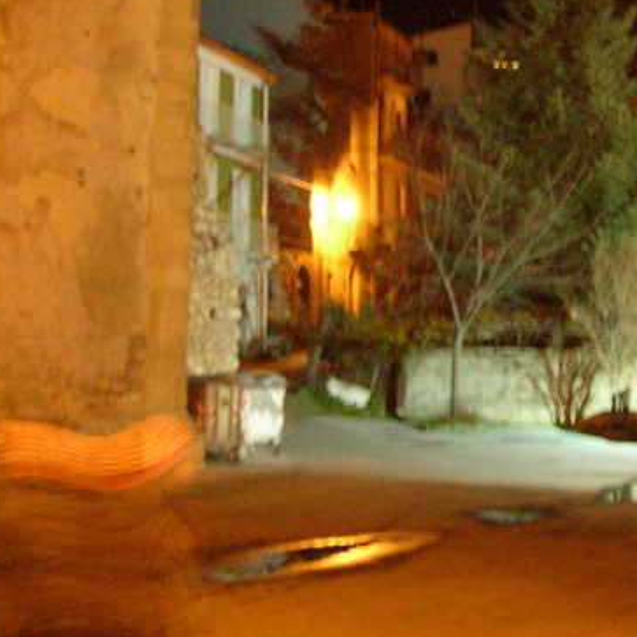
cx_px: 595
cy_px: 145
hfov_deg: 23.9
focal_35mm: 70
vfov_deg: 24.3
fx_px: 1457
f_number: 2.7
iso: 300
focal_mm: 6
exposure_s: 1/1.5
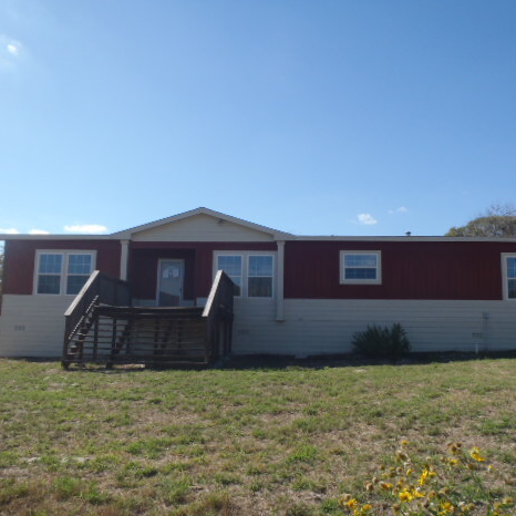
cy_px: 260
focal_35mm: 34
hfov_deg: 48.4
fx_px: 573
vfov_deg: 48.5
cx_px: 286
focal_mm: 5
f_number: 3.9
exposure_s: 1/640
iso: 80
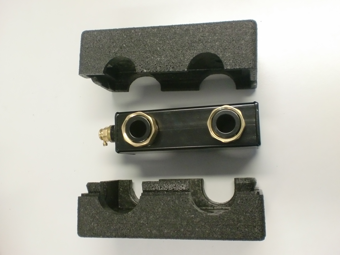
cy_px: 128
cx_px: 170
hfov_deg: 52.6
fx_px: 344
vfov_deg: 40.7
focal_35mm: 35
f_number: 3.1
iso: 400
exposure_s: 1/50
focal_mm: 6.3
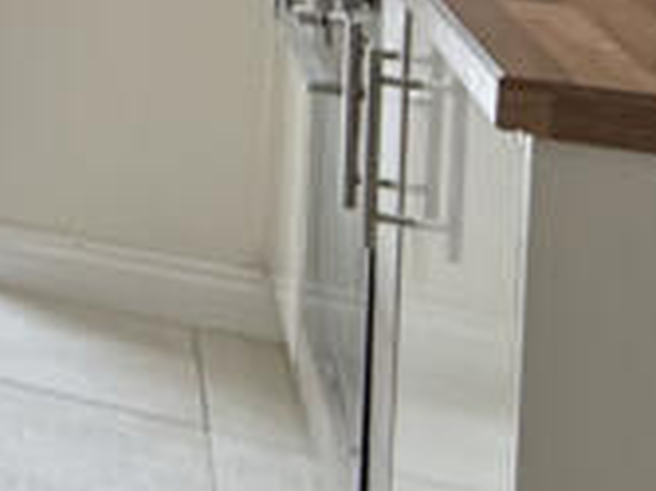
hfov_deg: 13.8
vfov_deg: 15.4
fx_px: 1629
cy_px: -318
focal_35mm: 86
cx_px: -1013
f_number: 2.2
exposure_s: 1/100
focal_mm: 2.22
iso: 125
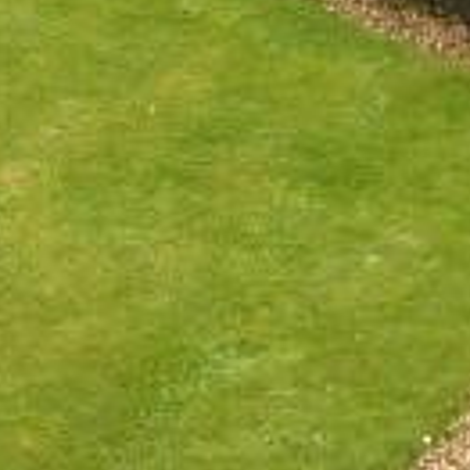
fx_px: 2657
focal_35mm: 173
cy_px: -617
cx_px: 556
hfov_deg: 10.0
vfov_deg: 9.2
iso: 100
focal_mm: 4.1
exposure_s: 1/100
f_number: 3.5
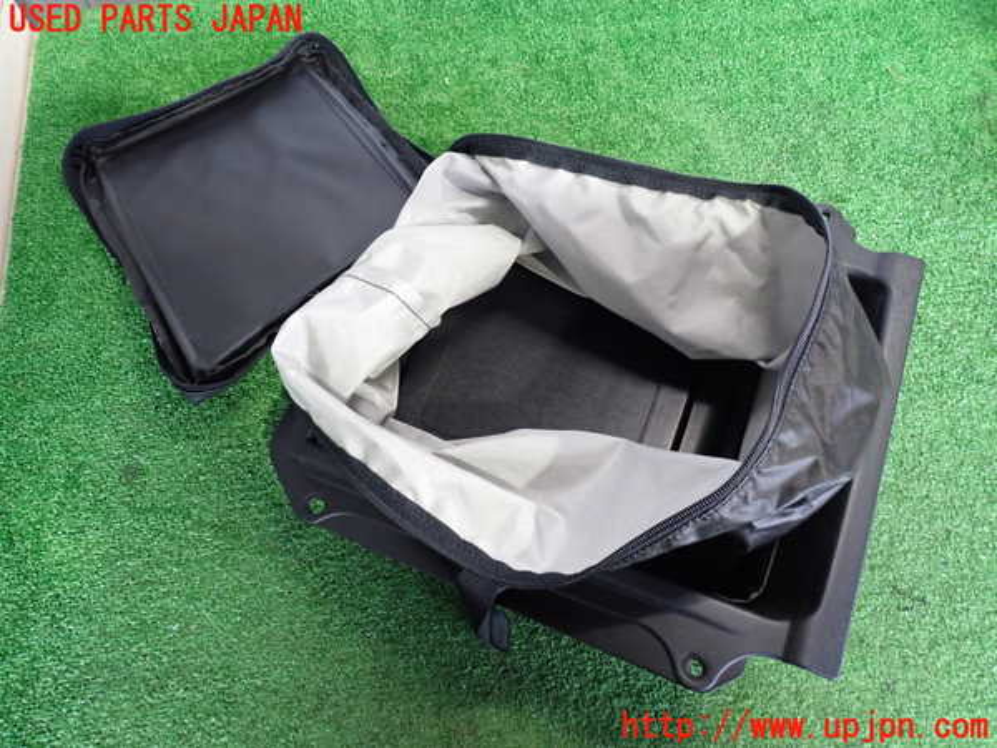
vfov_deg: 54.9
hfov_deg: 69.4
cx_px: 498
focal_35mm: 25
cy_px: 374
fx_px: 720
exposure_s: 1/30
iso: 500
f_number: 2.8
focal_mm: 4.5
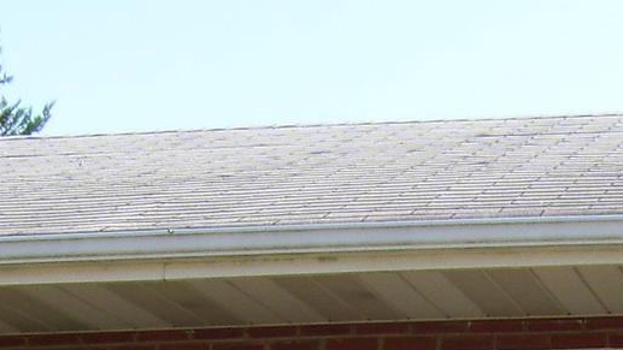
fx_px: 2561
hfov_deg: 13.8
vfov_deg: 7.4
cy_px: 801
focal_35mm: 155
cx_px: 440
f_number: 4.8
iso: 80
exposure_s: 1/250
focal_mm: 6
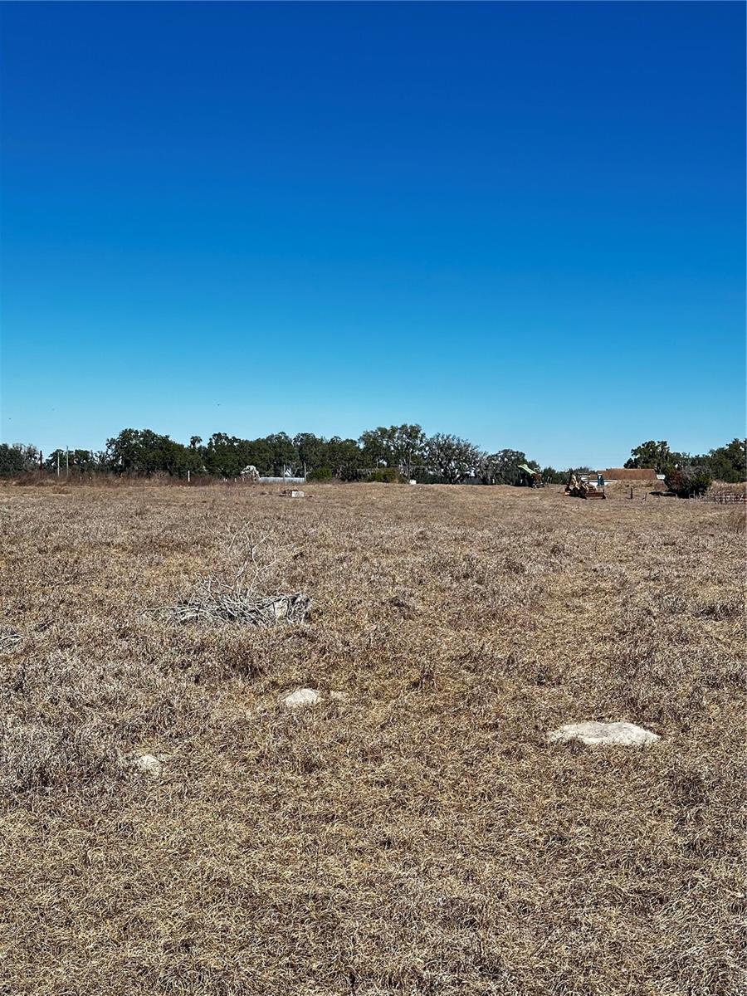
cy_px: 498
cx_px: 374
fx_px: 1381
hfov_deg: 30.3
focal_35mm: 48
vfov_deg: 39.7
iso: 64
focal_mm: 6.86
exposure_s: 1/2410
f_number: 1.78
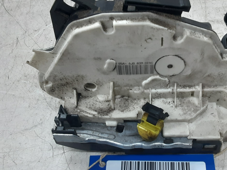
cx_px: 138
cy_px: 111
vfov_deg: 30.7
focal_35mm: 47
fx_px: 308
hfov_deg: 40.2
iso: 100
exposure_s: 1/50
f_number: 1.9
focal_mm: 2.91
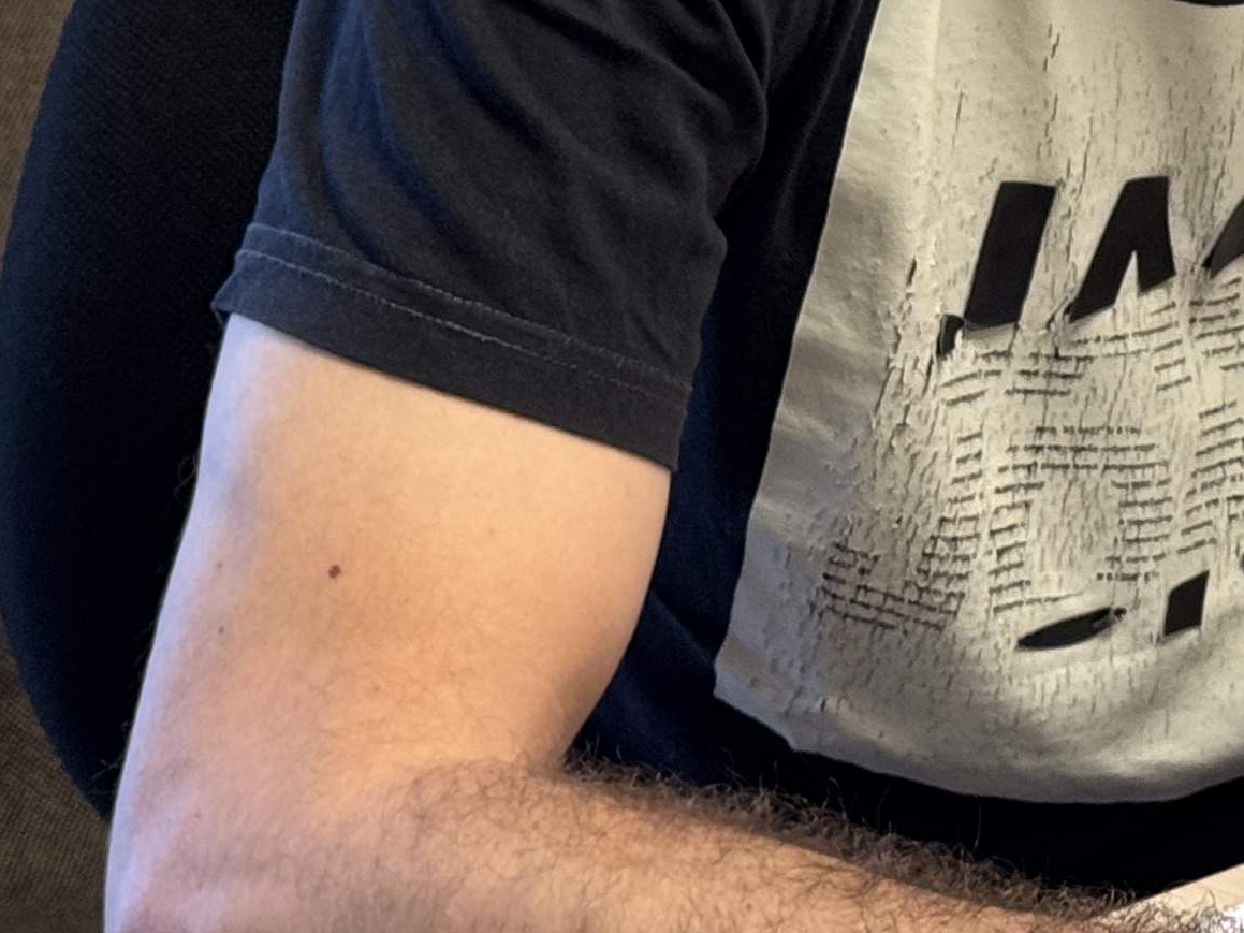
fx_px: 6001
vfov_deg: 8.6
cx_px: 1316
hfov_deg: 11.7
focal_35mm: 167
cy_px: -674
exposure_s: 1/50
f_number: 1.78
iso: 200
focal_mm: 6.76
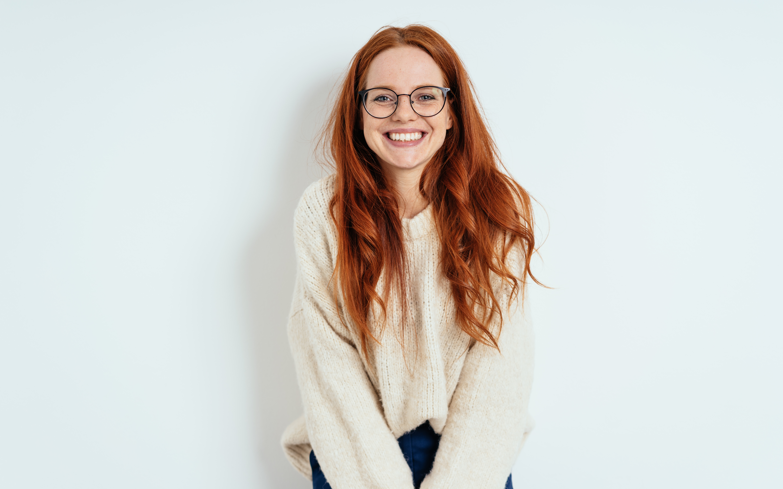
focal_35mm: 57
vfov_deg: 22.7
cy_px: 232
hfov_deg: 35.7
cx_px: 390
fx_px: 1216
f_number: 2.8
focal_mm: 55
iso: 100
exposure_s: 1/160
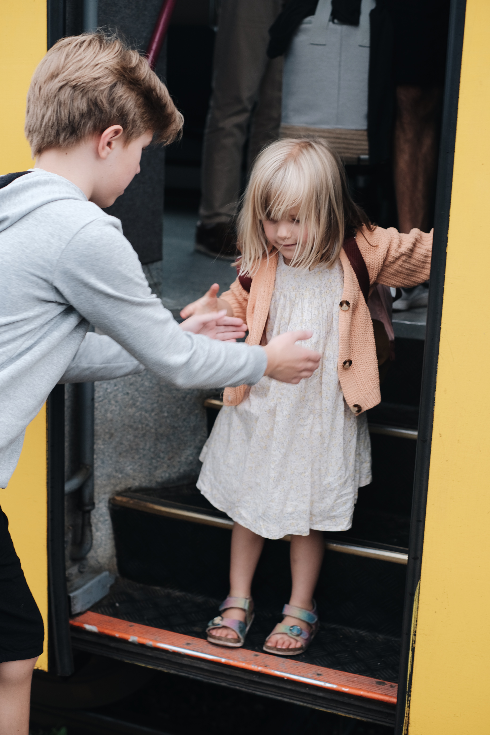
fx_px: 1082
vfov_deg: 37.5
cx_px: 245
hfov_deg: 25.5
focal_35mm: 53
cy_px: 368
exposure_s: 1/150
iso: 160
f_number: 2.5
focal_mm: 35
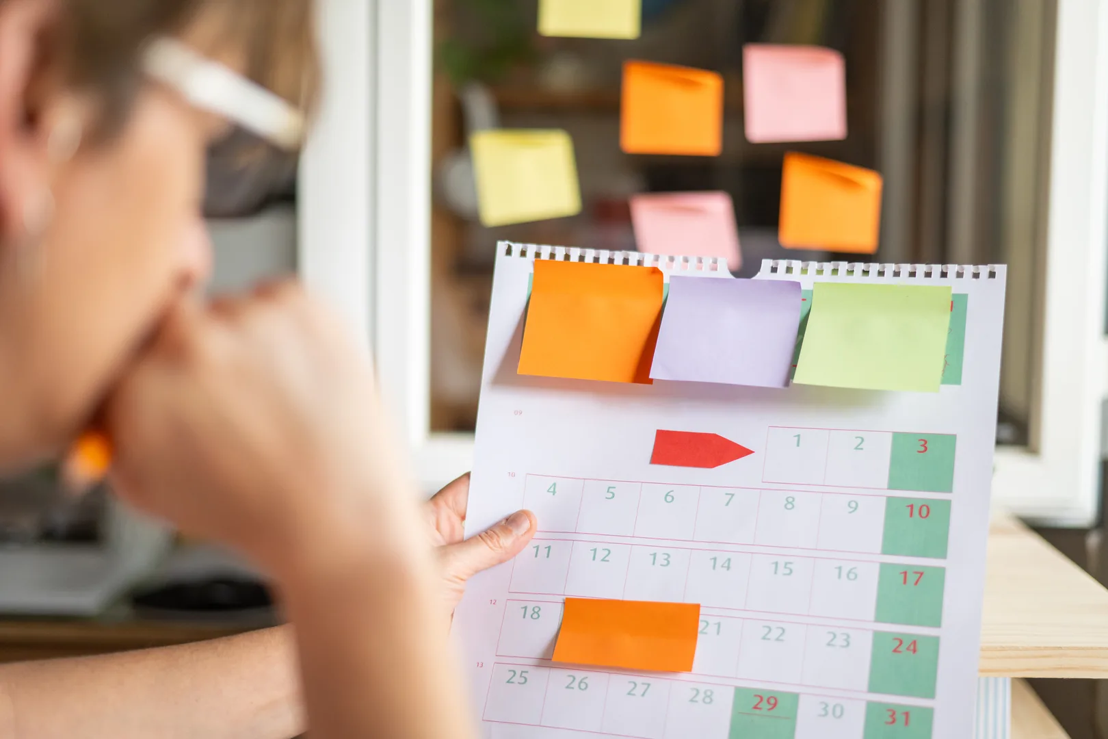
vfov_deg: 27.0
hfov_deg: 39.6
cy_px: 370
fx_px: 1539
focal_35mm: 50
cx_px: 554
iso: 640
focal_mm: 50
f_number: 1.8
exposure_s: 1/200
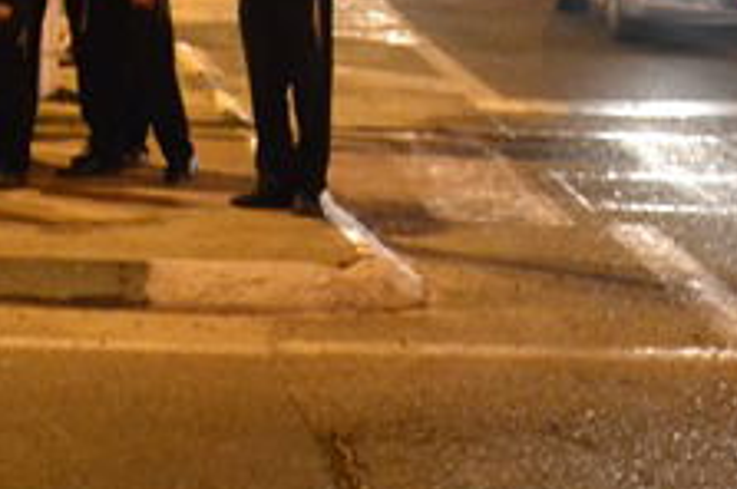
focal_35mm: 140
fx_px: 2862
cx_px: -542
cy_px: -167
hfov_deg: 13.4
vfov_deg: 9.6
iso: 2800
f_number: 4
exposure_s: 1/15
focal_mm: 26
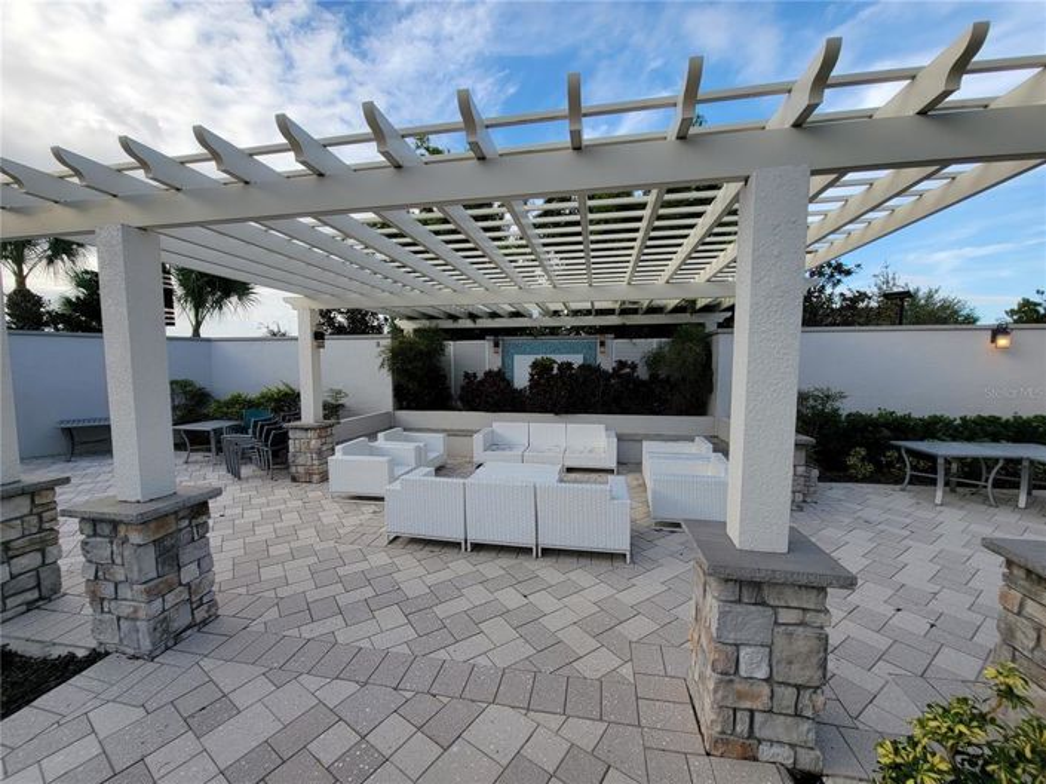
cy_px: 392
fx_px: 393
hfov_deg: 106.2
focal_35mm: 13
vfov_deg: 89.9
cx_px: 523
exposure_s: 1/726
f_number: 2.2
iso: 50
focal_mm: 2.2
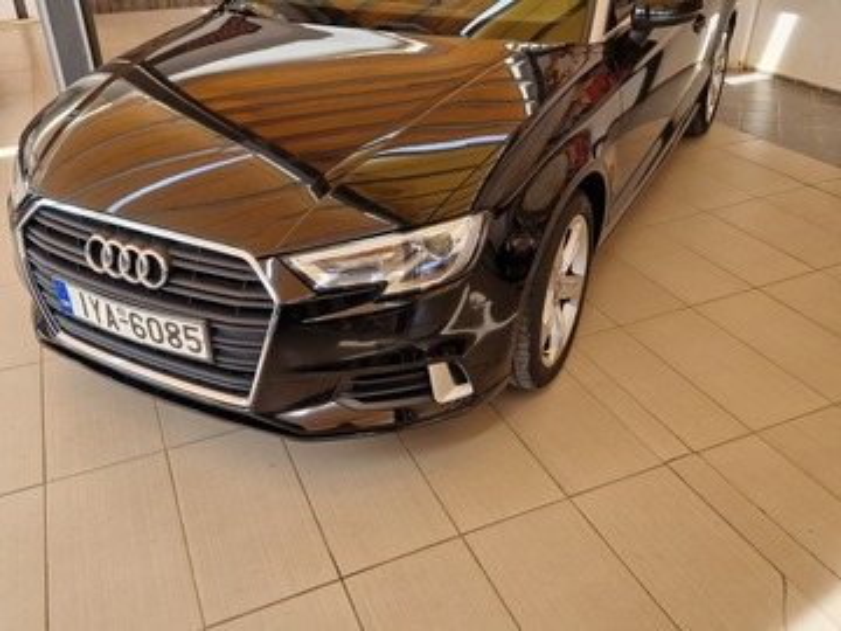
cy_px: 316
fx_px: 559
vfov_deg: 58.9
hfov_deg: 73.9
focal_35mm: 23
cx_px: 420
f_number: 1.8
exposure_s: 1/180
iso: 50
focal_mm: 5.4
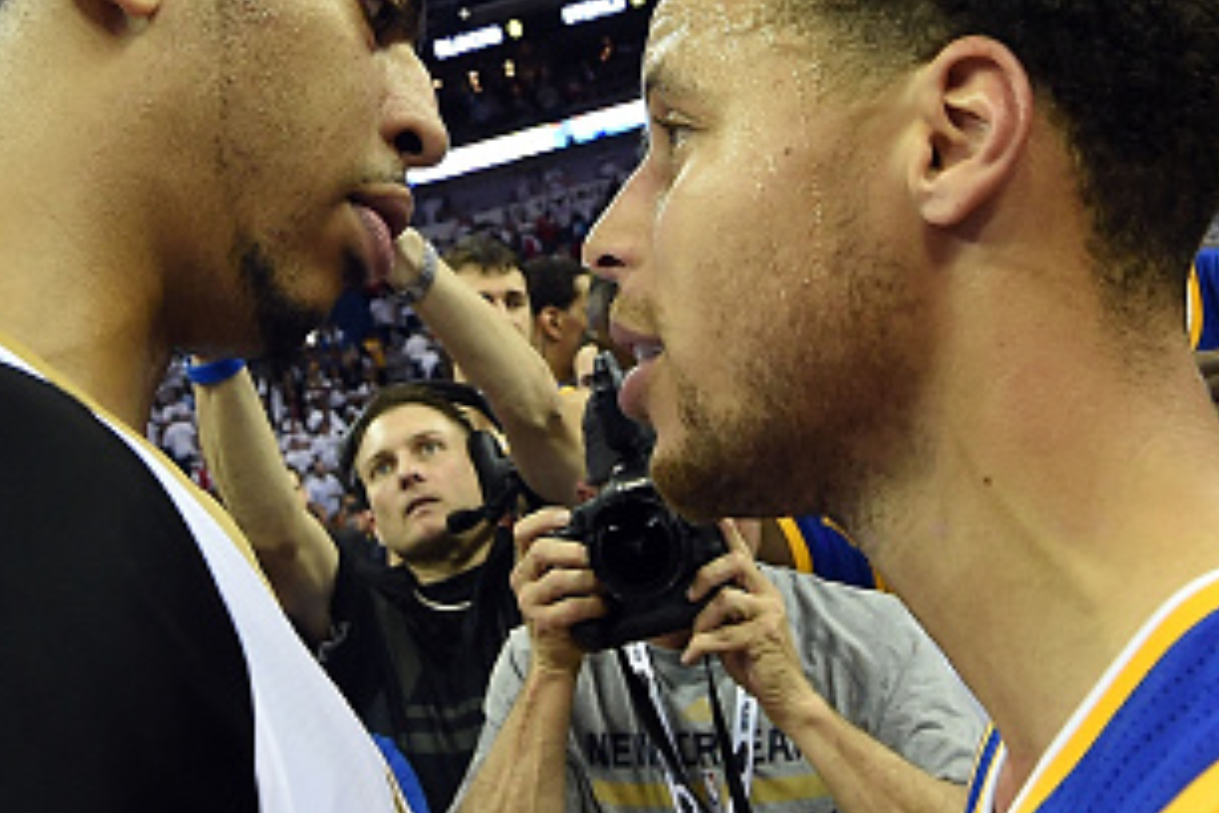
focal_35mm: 33
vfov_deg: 40.0
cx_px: 422
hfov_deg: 56.2
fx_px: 1117
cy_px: 424
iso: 2500
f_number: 5
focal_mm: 17
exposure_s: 1/500
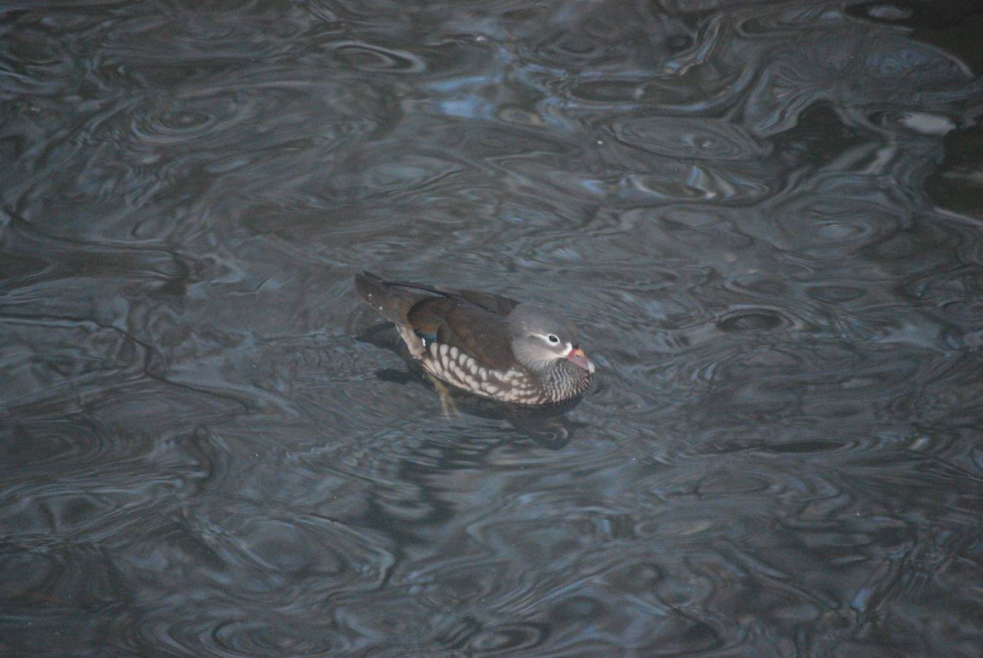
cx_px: 492
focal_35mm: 300
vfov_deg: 4.6
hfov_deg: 6.9
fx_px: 8201
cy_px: 329
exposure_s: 1/60
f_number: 5.6
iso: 1600
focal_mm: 200
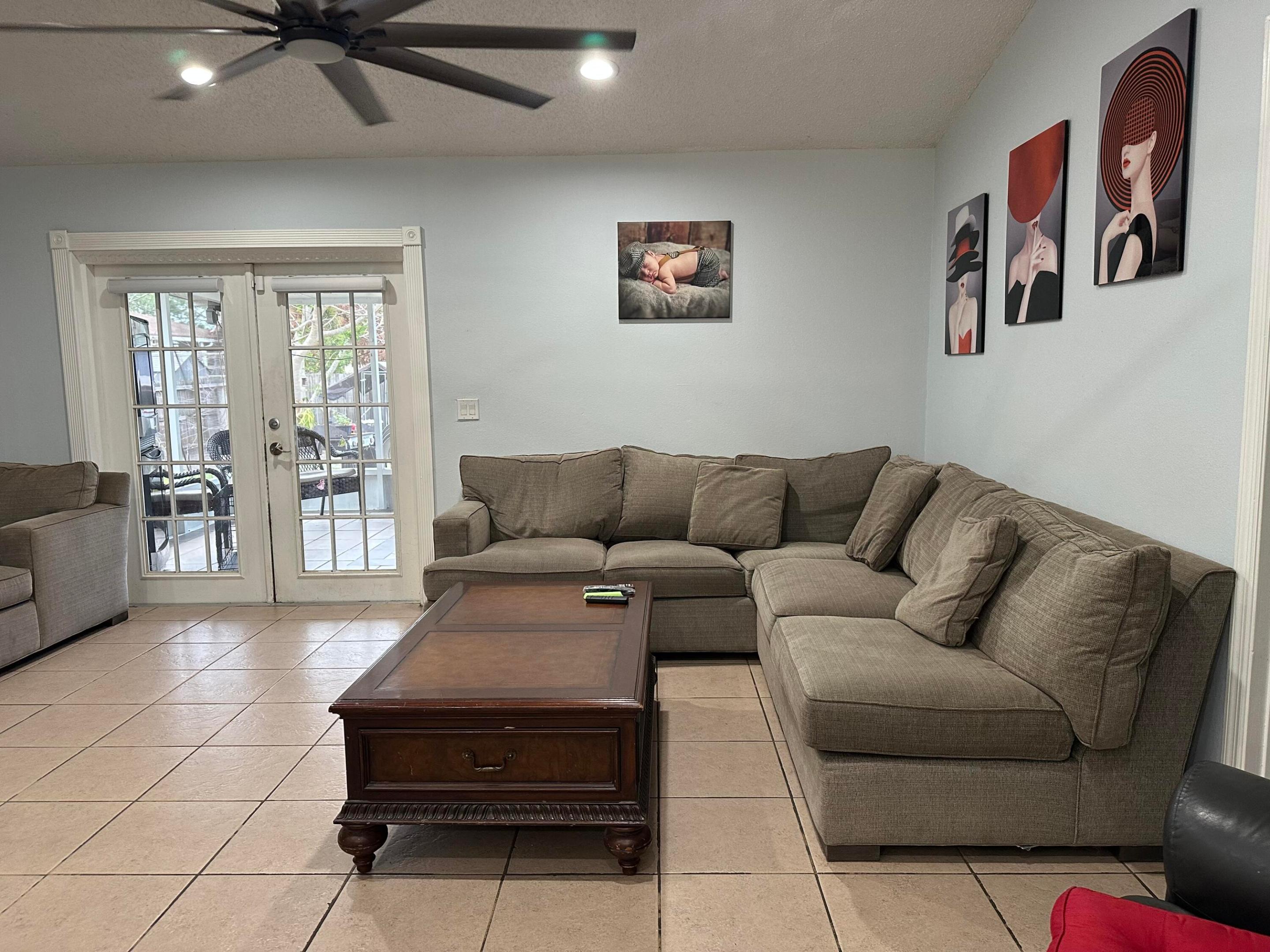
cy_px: 476
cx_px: 635
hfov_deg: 71.6
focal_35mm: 24
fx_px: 881
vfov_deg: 56.8
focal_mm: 6.86
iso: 250
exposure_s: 1/60
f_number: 1.78
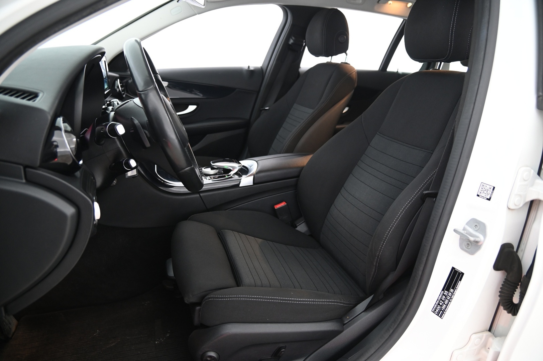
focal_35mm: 24
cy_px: 180
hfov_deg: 73.8
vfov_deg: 53.1
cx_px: 272
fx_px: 362
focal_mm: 24
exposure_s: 1/15
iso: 2000
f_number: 4
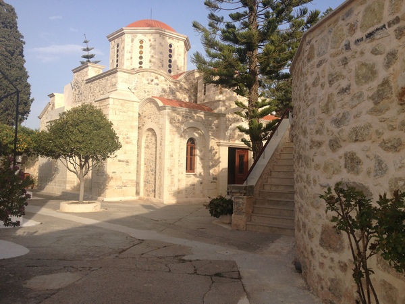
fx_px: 409
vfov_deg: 40.7
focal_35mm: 35
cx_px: 202
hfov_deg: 52.6
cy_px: 152
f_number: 2.4
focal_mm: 4.28
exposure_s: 1/1381
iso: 50
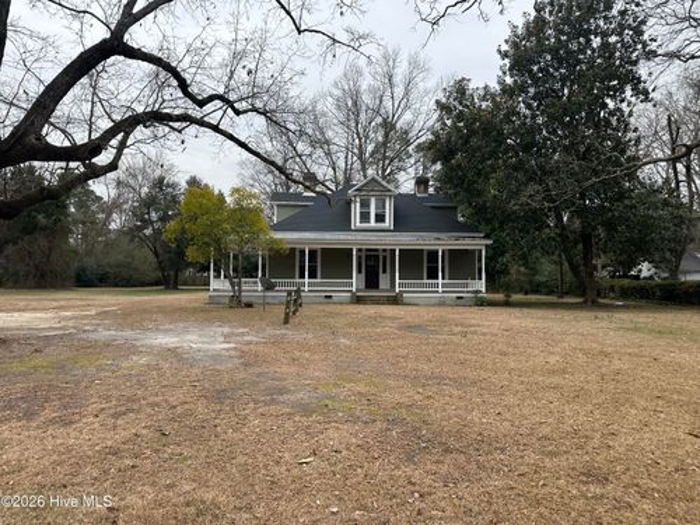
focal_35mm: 24
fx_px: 485
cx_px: 350
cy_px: 262
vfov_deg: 56.8
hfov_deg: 71.6
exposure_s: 1/1272
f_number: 1.78
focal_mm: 6.86
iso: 80
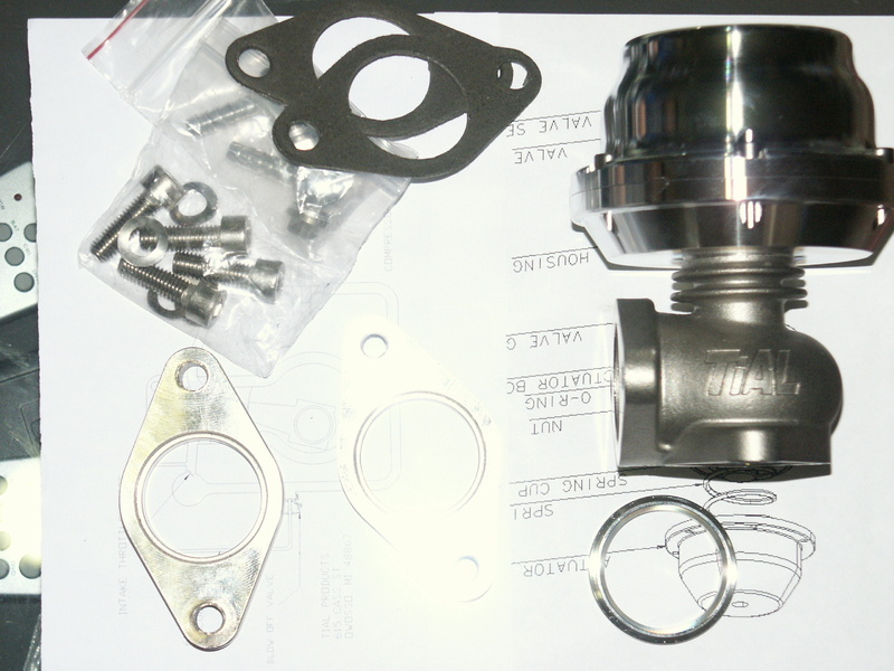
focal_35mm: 137
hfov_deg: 14.4
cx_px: 447
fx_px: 3538
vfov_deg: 10.8
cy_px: 336
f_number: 4
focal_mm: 34.71
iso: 200
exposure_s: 1/125
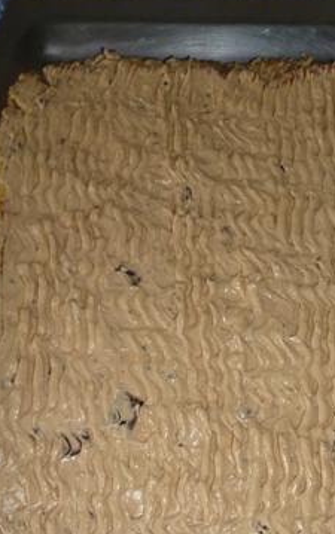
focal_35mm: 42
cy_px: 344
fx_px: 612
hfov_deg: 30.4
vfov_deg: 46.6
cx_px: 222
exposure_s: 1/60
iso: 200
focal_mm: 5
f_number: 3.1
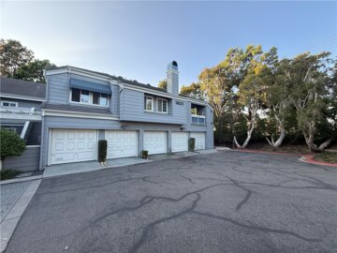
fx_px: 136
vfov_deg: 85.7
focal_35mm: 14
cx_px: 168
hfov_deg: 102.1
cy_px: 126
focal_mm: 2.22
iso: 64
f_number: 2.2
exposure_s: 1/294
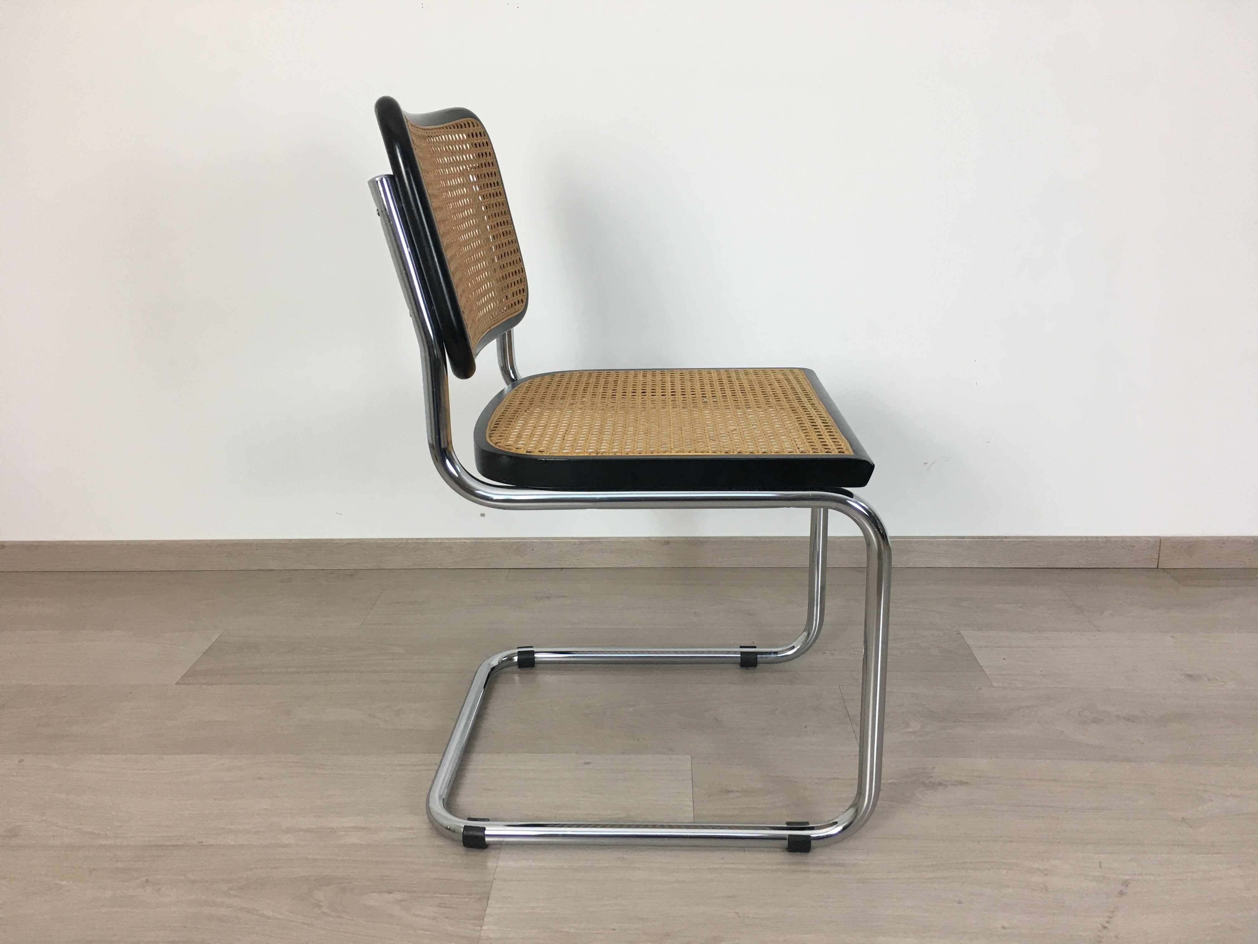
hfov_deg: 61.7
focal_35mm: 29
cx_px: 629
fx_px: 1054
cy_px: 472
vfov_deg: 48.2
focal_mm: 4.15
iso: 40
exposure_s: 1/33
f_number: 2.2
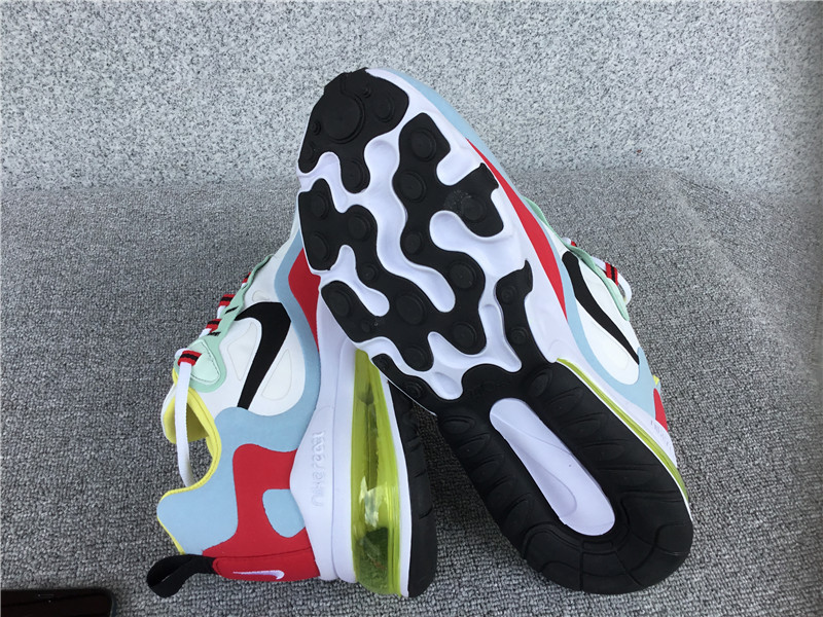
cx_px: 412
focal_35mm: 31
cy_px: 308
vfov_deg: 45.4
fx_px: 737
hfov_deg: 58.4
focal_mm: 3.3
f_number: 2.4
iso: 25
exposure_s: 1/309
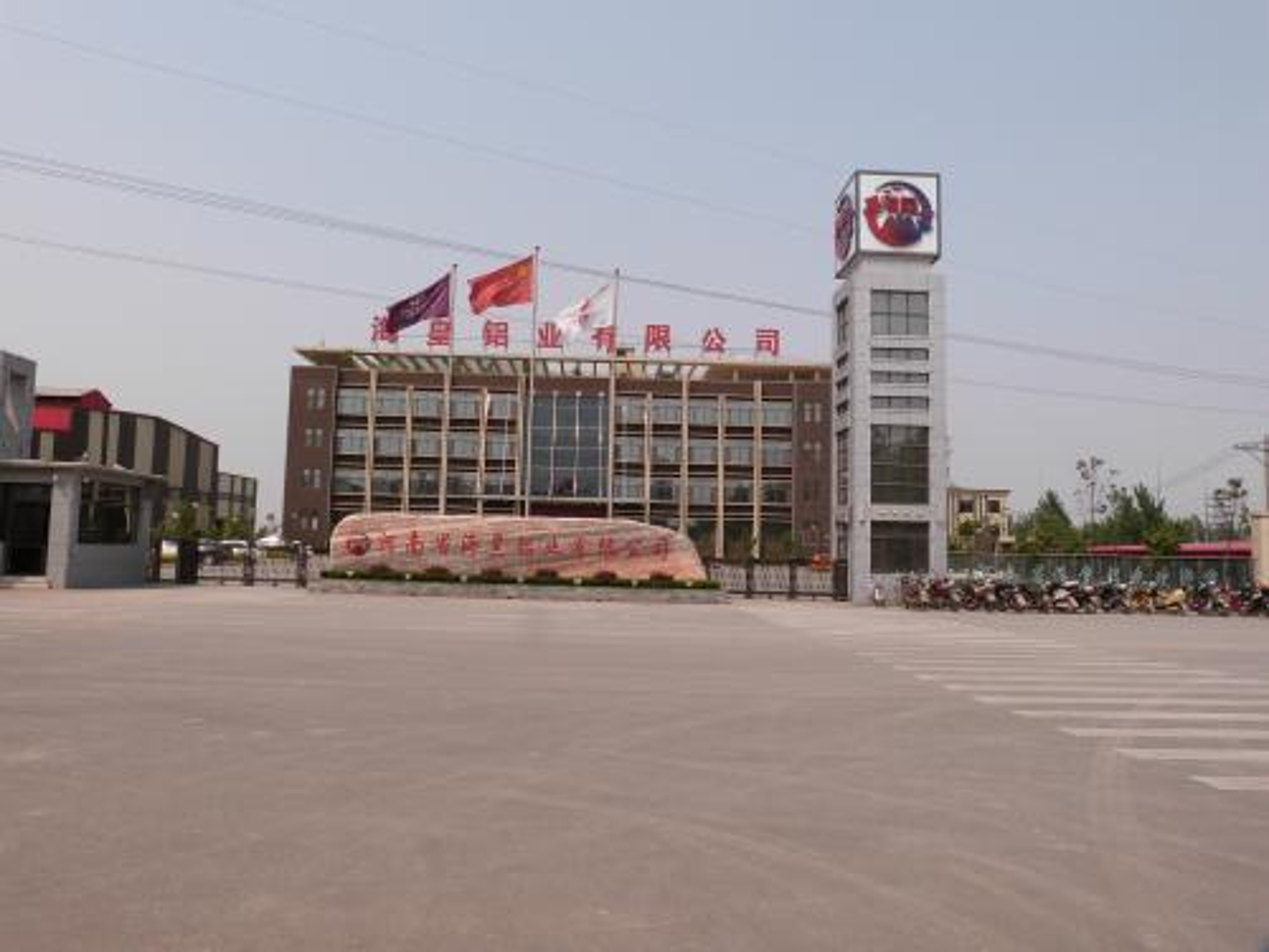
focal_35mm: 25
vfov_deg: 54.9
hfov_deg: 69.4
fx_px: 916
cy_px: 476
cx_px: 634
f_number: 5.6
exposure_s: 1/640
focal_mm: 4.5
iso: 100
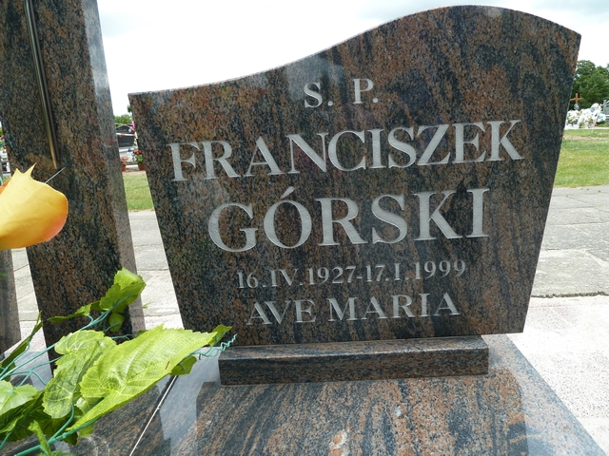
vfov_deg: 54.9
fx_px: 440
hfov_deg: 69.4
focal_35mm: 25
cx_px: 304
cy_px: 228
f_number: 4
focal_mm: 4.1
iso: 80
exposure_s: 1/200
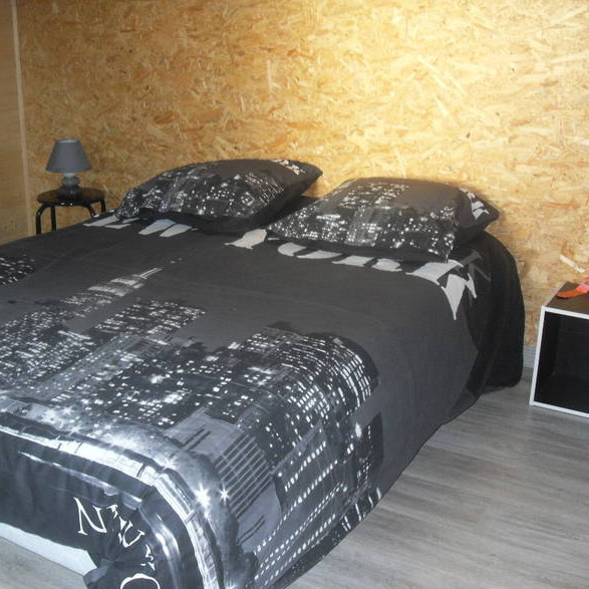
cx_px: 263
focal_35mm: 44
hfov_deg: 38.3
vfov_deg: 38.3
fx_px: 847
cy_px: 296
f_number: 2.8
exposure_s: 1/45
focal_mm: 6.3
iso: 160
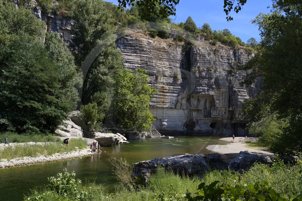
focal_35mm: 44
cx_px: 151
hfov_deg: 44.5
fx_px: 369
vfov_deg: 30.5
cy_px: 100
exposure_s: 1/320
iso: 200
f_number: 8
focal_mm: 44
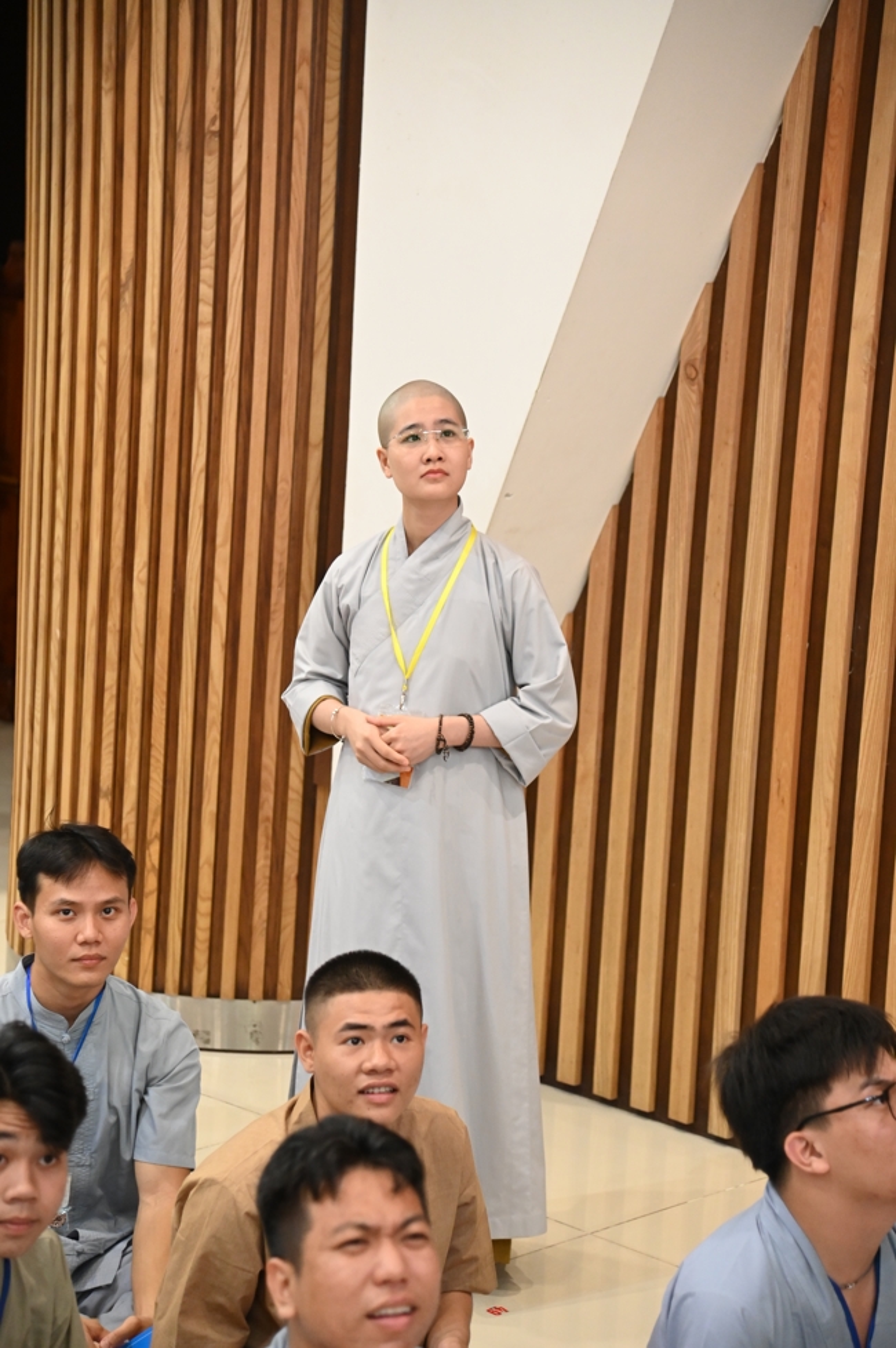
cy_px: 674
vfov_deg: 22.2
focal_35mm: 92
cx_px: 448
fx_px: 3439
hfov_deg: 14.8
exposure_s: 1/125
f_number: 4
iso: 5000
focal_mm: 92
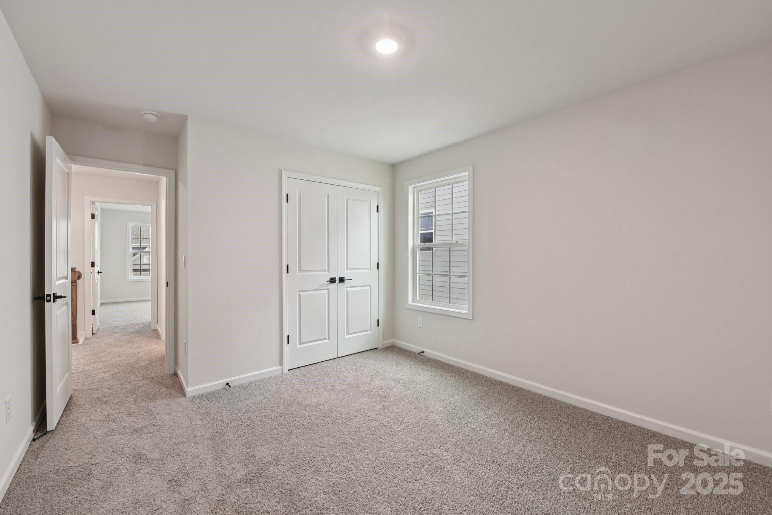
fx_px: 300
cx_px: 386
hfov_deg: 104.2
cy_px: 258
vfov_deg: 81.3
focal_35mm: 14
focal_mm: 14
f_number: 8
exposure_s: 1/10
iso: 200
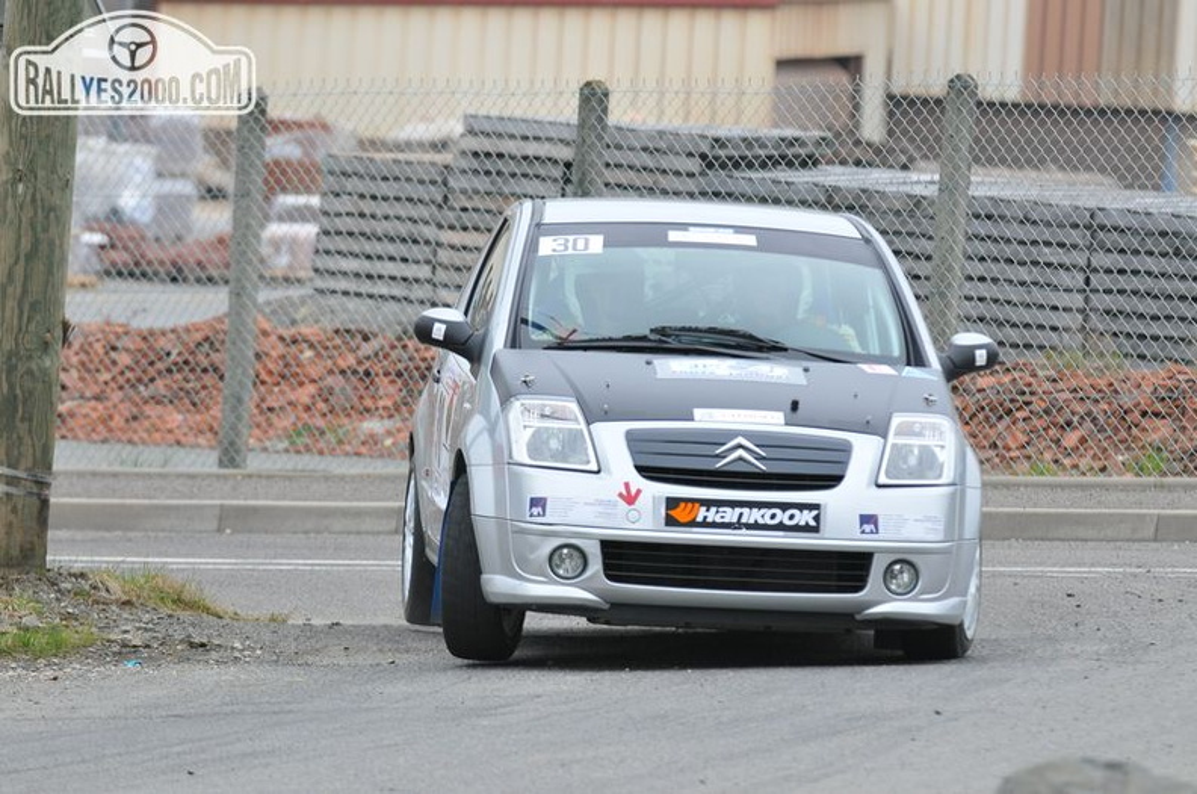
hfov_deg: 6.6
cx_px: 598
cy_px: 397
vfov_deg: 4.3
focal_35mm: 315
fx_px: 10455
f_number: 5.6
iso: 1000
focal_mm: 210
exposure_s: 1/800
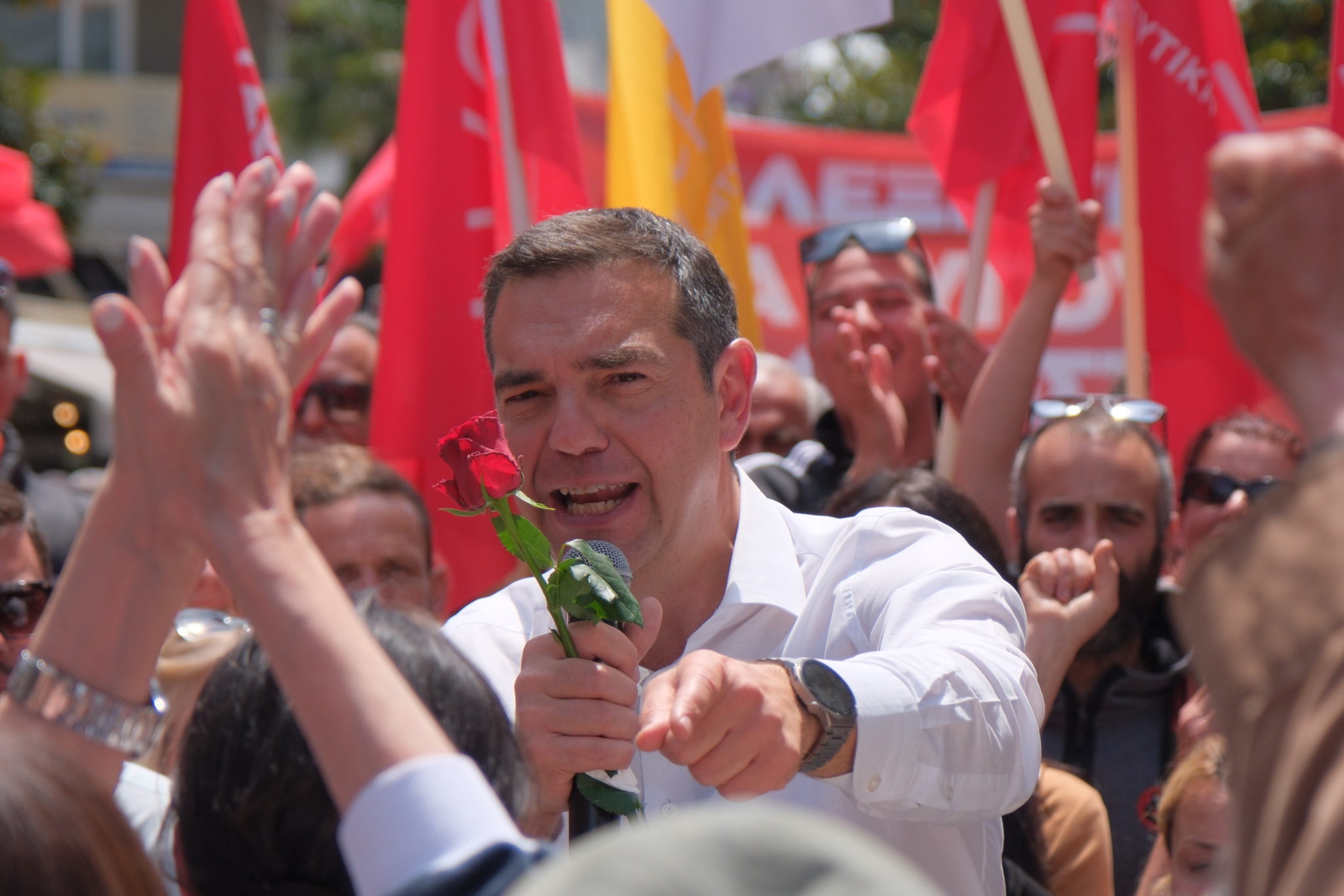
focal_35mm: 98
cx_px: 672
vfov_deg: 14.0
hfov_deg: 20.8
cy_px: 448
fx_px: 3658
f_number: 4
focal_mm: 65.2
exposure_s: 1/2000
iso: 320
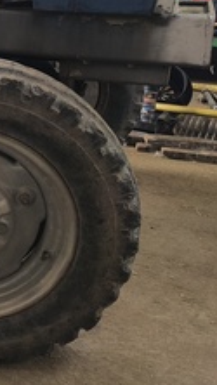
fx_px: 634
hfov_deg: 15.6
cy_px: 73
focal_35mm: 62
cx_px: -213
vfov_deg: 32.8
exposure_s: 1/100
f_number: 1.65
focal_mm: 6.14
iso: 200
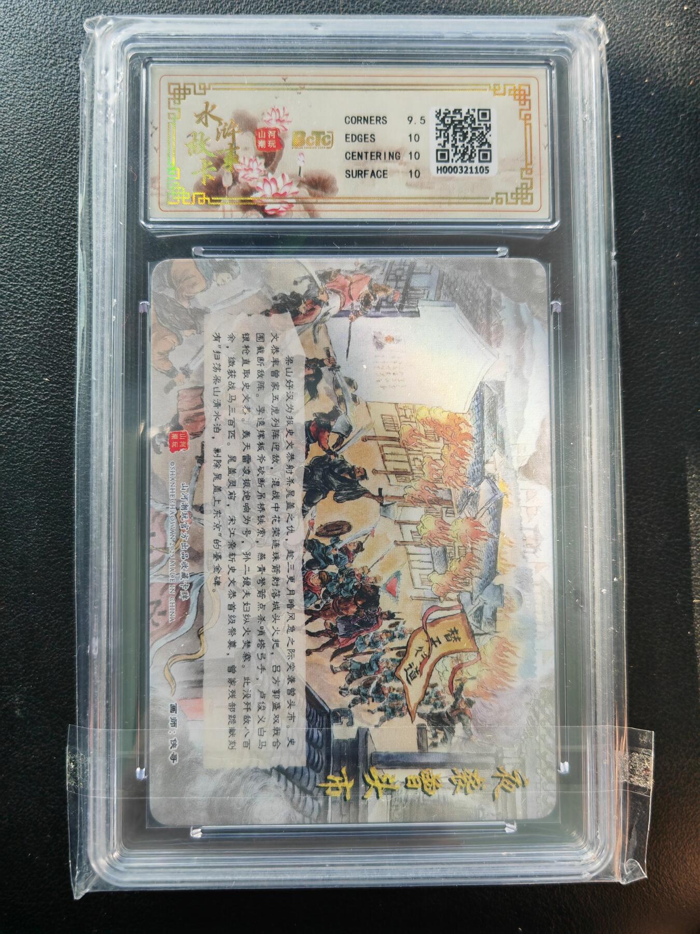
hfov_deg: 51.4
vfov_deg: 65.3
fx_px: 728
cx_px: 350
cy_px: 467
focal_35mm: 27
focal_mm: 5.53
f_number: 1.8
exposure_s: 1/140
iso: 50
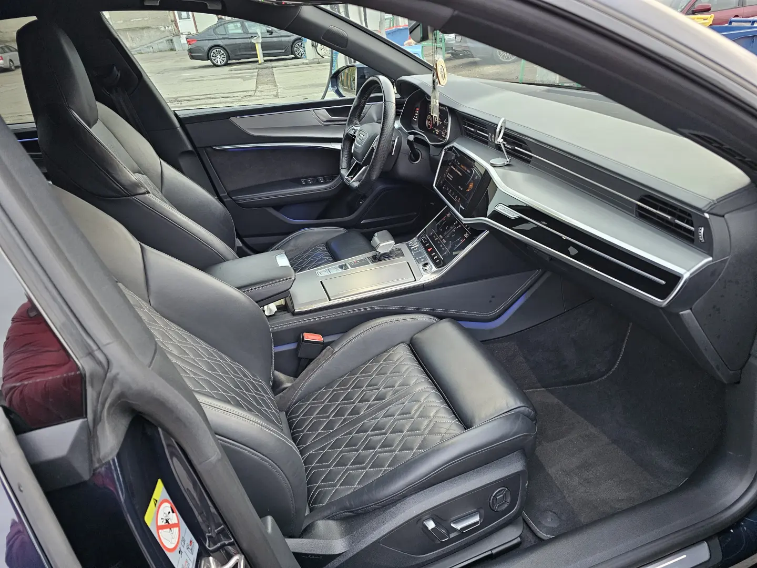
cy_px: 284
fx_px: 503
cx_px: 378
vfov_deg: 58.9
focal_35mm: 23
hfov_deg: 73.9
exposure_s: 1/60
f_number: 1.7
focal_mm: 6.3
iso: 640
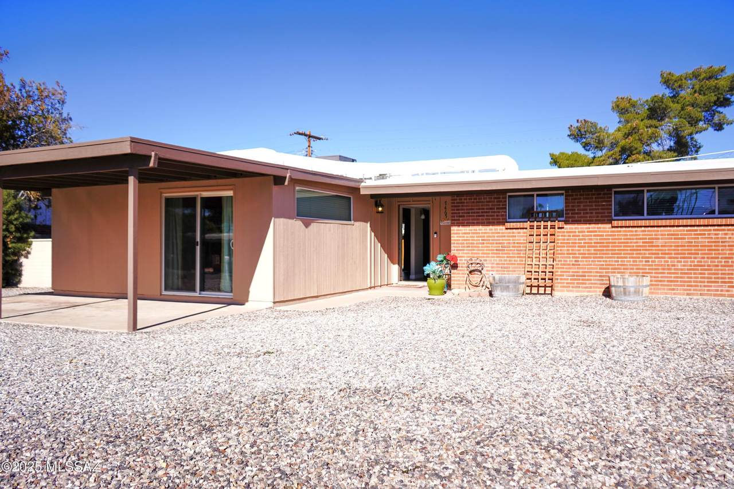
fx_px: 571
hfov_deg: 65.5
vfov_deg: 46.4
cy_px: 244
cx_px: 367
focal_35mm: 28
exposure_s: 1/2000
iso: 100
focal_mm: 28
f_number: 3.5
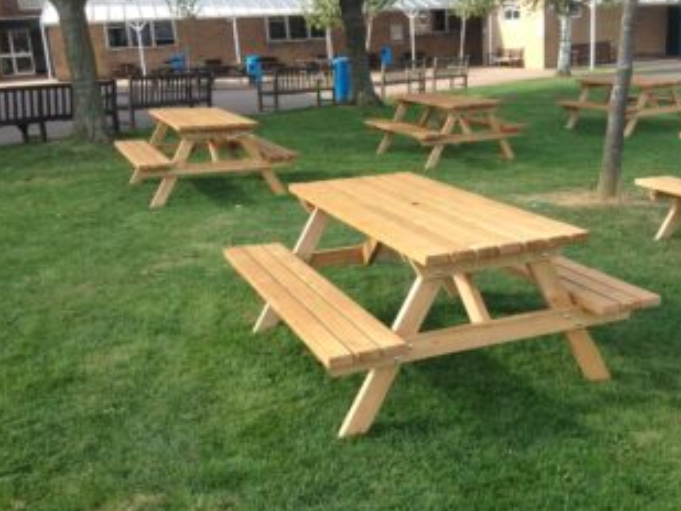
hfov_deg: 43.6
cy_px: 246
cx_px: 408
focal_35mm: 43
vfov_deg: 33.6
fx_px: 846
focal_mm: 4.28
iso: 50
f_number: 2.4
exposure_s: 1/488
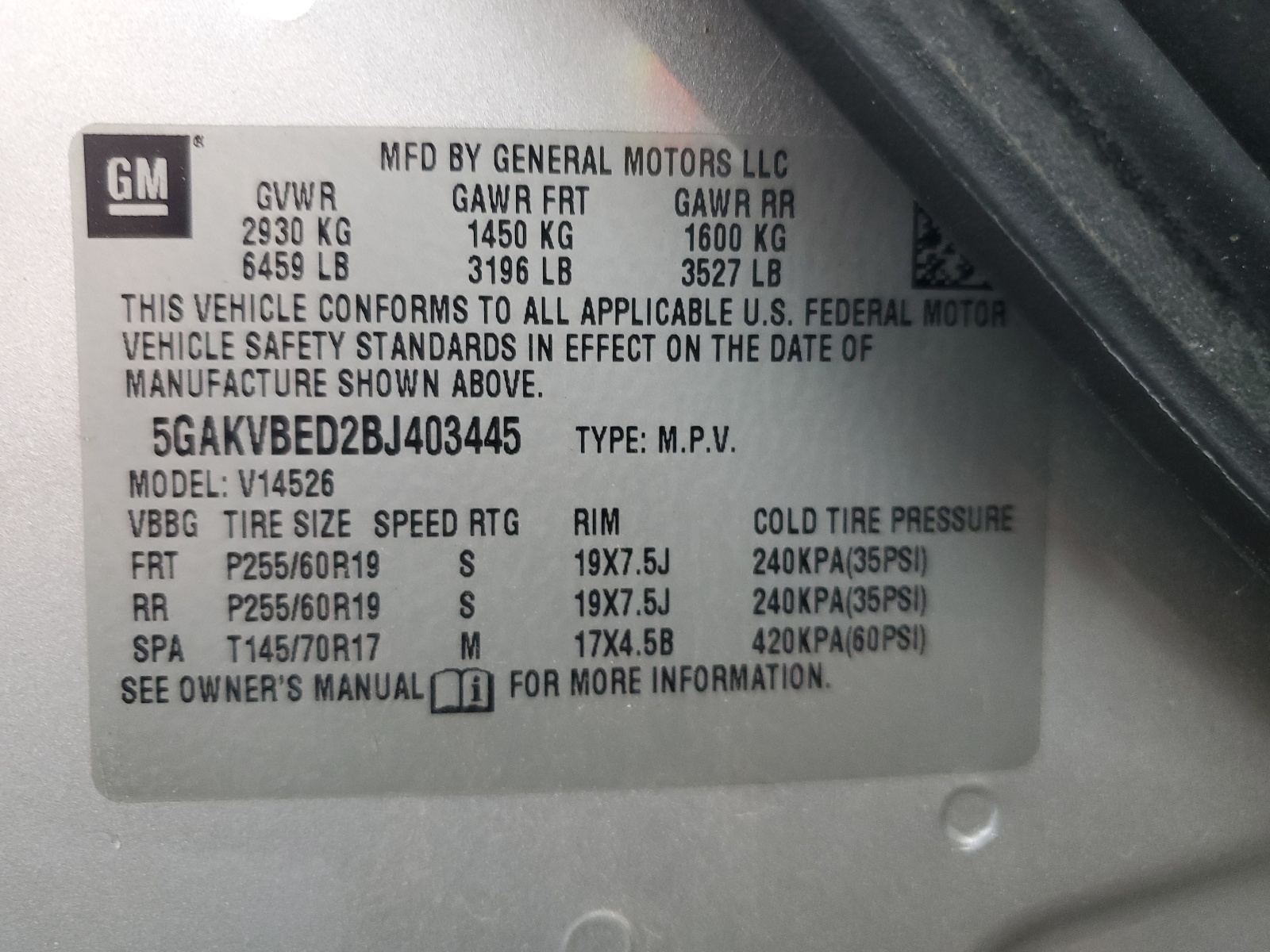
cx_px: 635
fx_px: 954
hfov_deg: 67.3
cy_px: 476
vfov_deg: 53.1
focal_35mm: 26
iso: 82
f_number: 1.5
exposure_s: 1/60.2
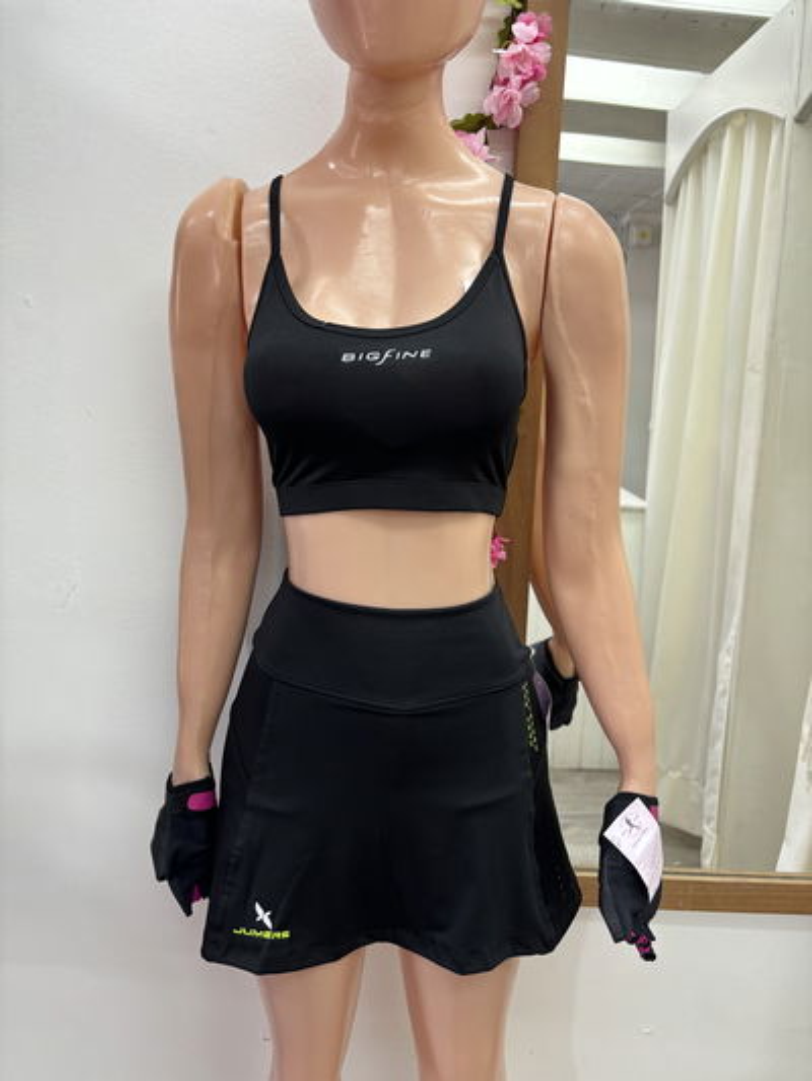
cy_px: 540
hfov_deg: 53.1
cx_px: 406
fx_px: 813
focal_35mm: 26
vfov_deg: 67.3
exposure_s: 1/50
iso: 64
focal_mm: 5.96
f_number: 1.6
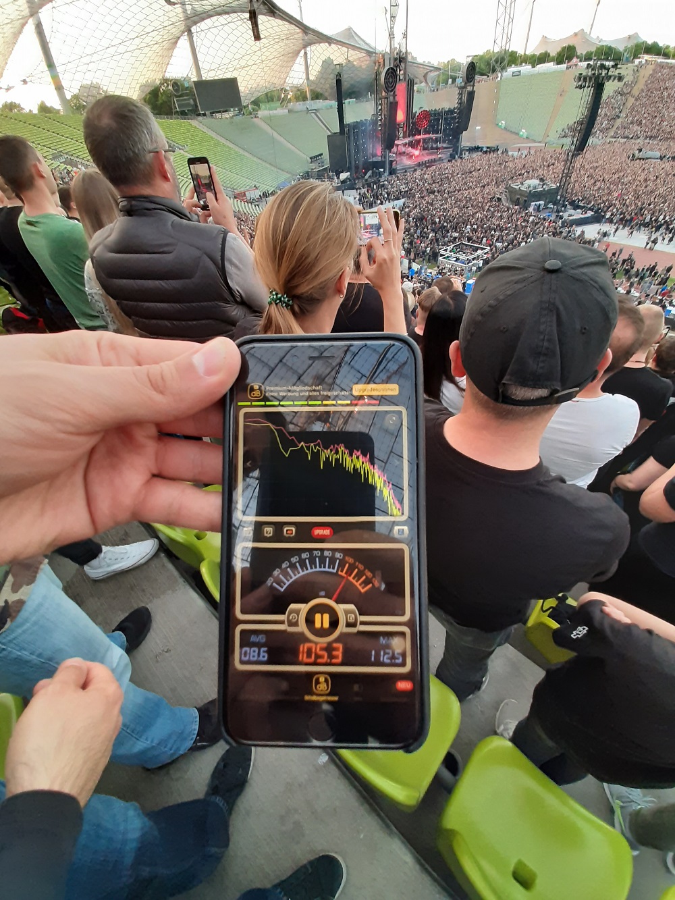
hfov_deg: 89.9
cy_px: 450
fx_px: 338
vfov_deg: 106.2
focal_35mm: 13
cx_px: 338
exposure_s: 1/33
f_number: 2.2
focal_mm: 1.42
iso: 200
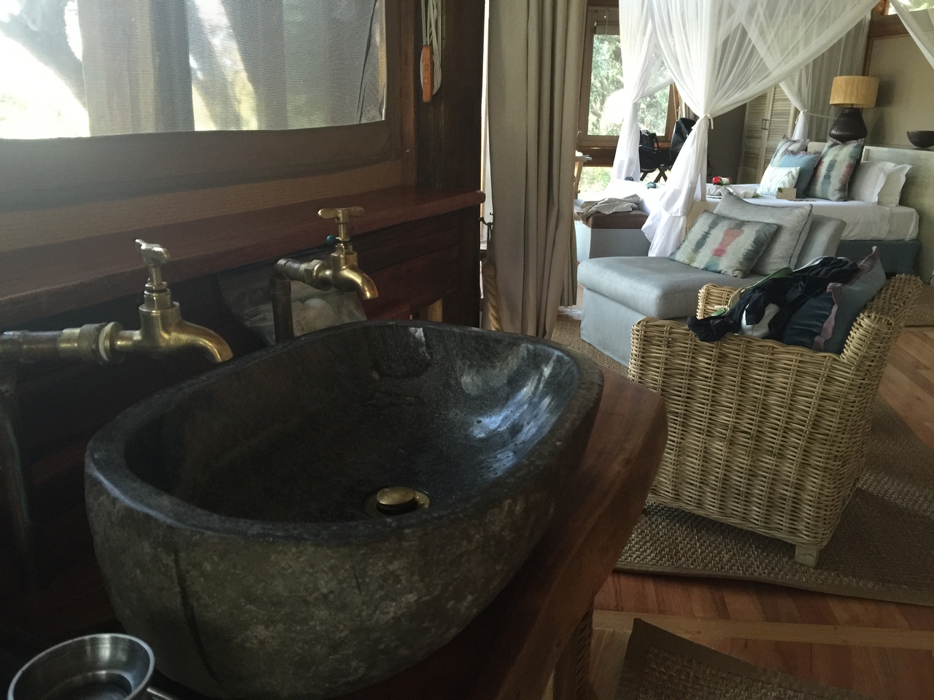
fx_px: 782
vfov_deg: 48.2
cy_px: 350
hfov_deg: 61.7
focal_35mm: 29
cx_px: 467
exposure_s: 1/17
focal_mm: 4.15
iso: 125
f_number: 2.2
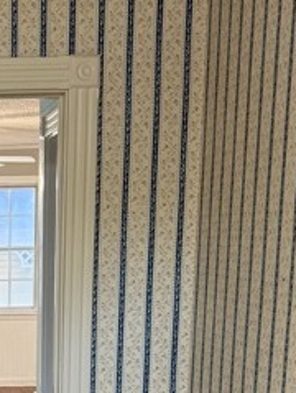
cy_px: 409
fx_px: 876
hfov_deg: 18.1
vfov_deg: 24.0
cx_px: -74
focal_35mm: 77
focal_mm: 6.76
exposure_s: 1/60
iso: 250
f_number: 1.78
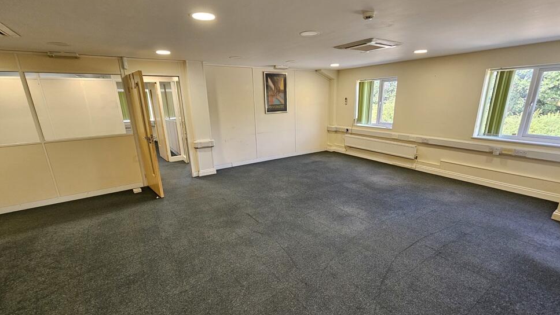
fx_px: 223
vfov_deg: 70.4
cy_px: 171
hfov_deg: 103.0
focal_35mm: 15
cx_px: 287
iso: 160
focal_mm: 2.2
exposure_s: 1/70.8
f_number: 2.2
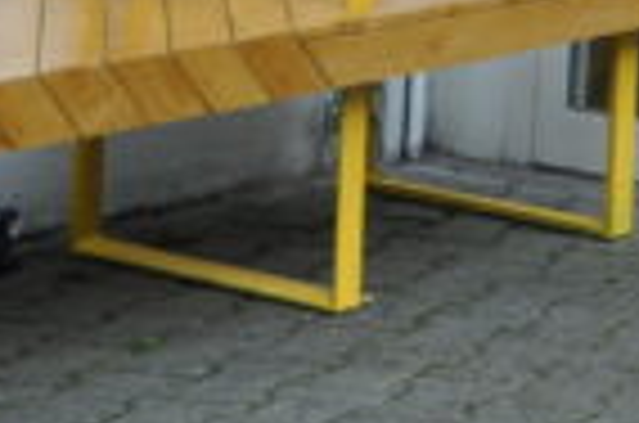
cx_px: 1980
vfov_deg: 6.4
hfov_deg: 8.6
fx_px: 3471
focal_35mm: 196
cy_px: -860
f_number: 7.1
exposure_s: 1/200
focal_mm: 18
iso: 200
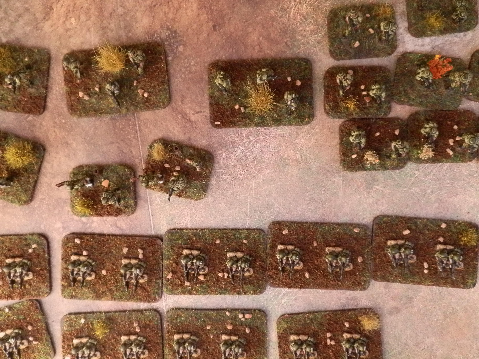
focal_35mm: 28
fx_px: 387
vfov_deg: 49.7
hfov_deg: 63.4
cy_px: 180
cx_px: 240
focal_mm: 5
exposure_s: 1/60
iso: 400
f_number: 3.1
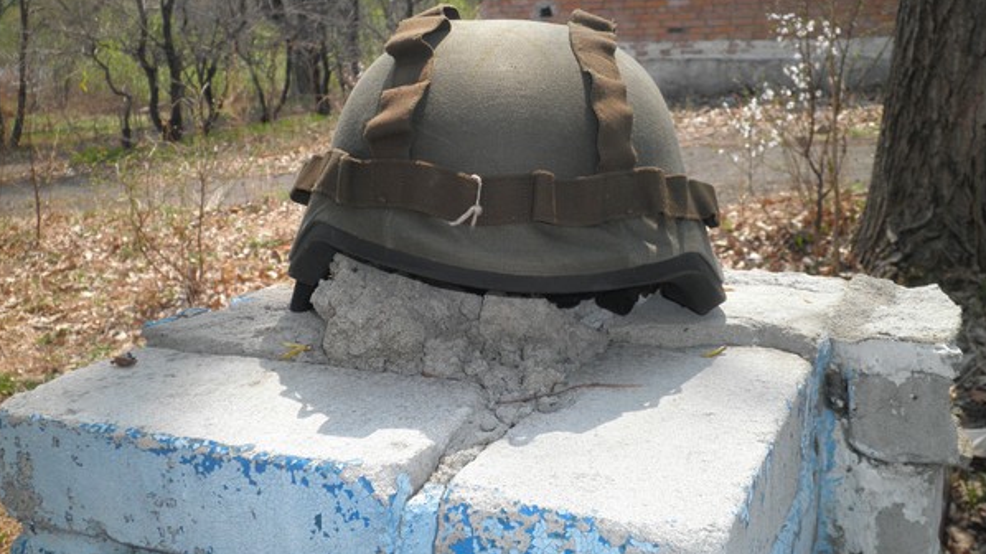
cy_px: 200
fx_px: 1098
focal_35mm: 42
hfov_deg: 48.4
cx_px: 501
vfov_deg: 28.2
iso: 64
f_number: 8.8
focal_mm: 6.4
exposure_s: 1/80
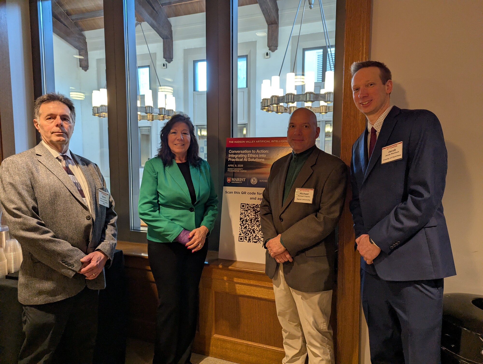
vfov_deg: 56.9
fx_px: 335
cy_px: 182
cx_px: 242
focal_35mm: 24
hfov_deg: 71.5
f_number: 1.85
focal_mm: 6.81
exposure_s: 1/30
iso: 89
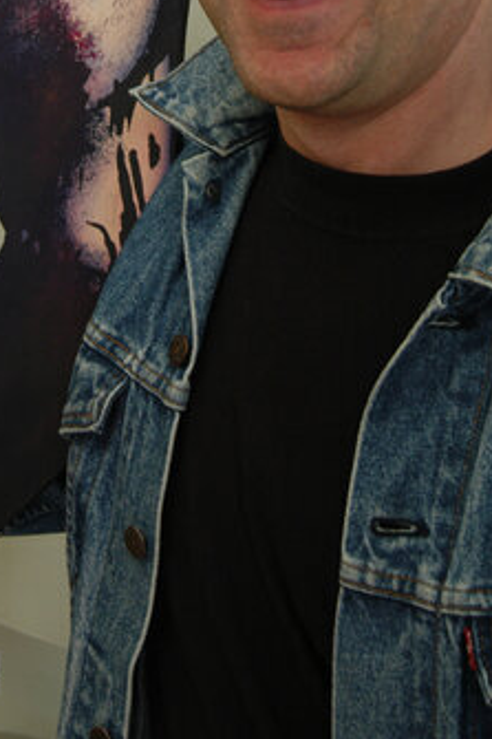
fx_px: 1520
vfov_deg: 25.7
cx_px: 180
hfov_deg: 18.4
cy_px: -35
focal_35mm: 74
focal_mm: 23
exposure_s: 1/25
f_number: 6.3
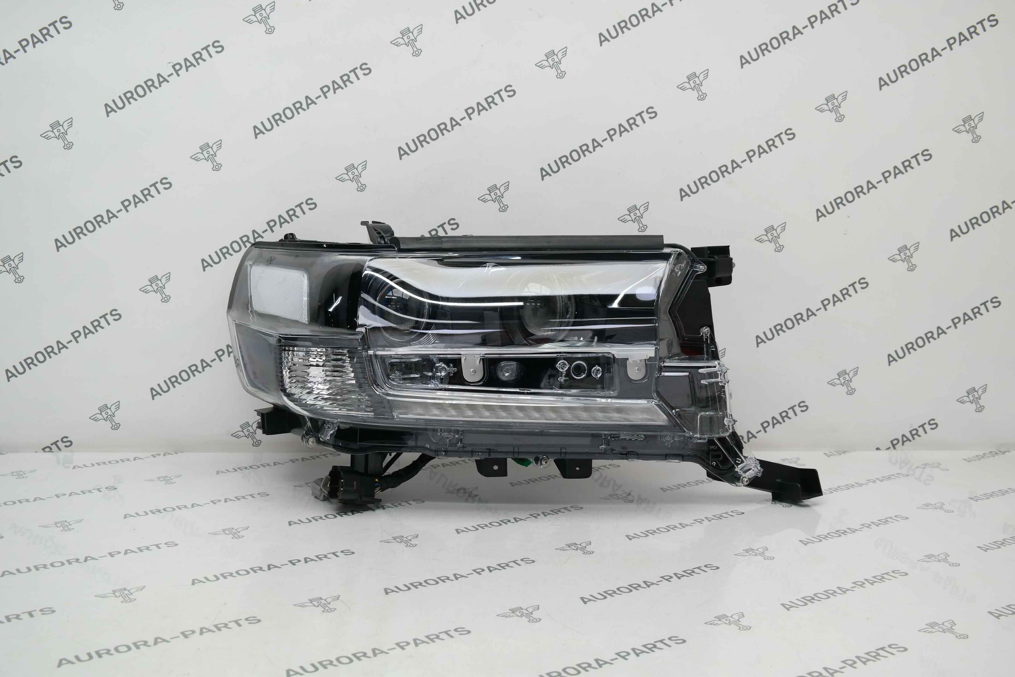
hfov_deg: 47.4
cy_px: 338
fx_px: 1156
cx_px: 508
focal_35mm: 41
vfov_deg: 32.6
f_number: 6.3
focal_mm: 27
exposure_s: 1/50
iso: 400
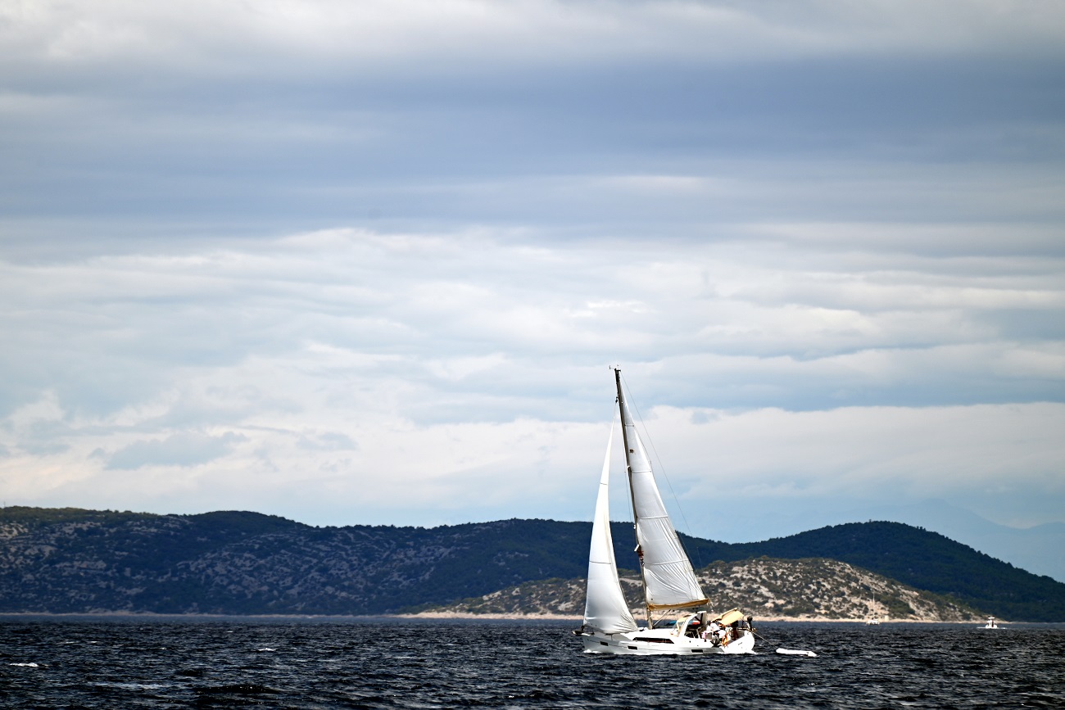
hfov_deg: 6.9
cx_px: 532
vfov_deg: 4.6
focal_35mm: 300
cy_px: 355
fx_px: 8875
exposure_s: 1/1000
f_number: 5.6
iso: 100
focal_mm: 300
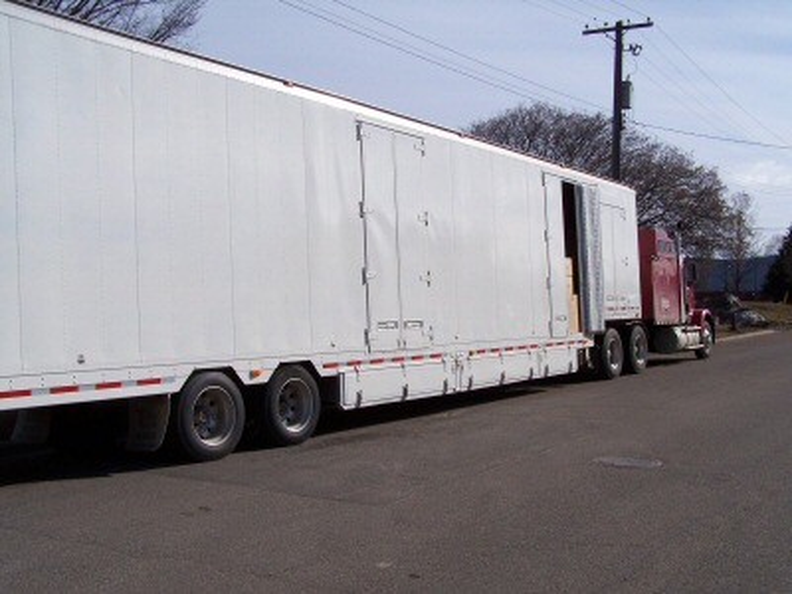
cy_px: 297
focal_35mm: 38
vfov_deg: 37.7
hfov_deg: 49.0
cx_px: 396
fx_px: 869
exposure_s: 1/750
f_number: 5.6
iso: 80
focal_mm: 6.3
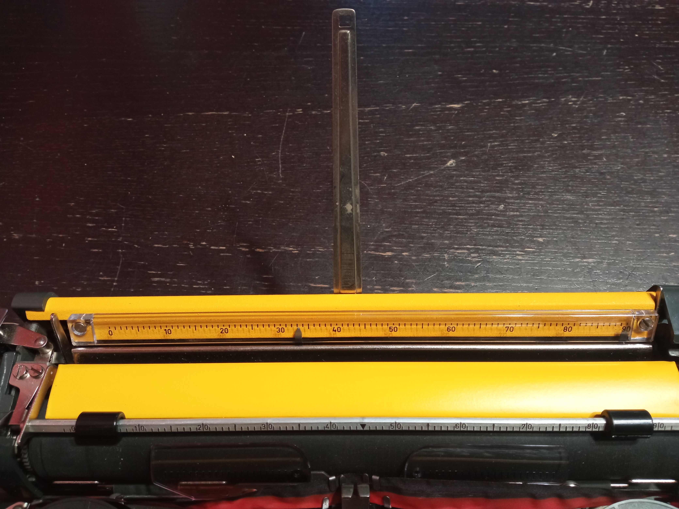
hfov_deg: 65.3
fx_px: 530
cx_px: 340
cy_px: 254
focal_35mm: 27
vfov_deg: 51.4
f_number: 2.2
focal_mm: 3.79
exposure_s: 1/33.3
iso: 445
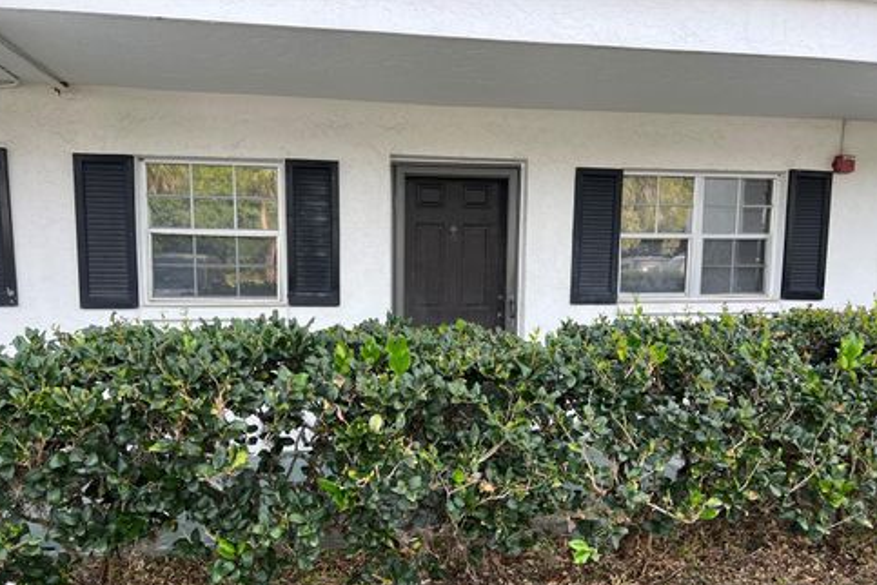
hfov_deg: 65.5
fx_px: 682
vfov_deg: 46.3
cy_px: 337
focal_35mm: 28
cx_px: 427
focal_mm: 5.7
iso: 50
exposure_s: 1/521
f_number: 1.5
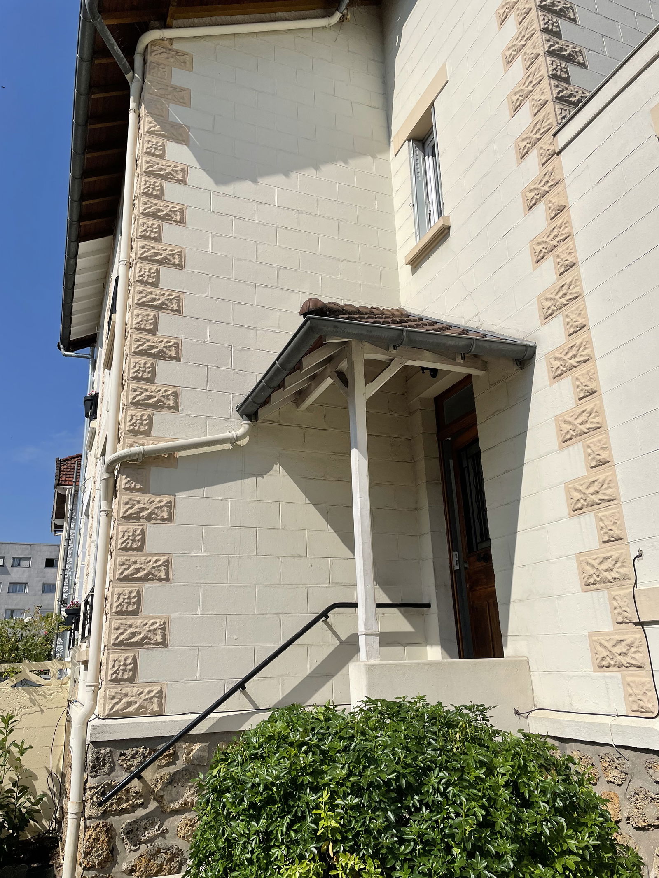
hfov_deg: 53.1
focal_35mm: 26
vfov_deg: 67.3
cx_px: 330
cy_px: 439
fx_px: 660
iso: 32
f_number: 1.6
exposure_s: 1/7813
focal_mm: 4.2
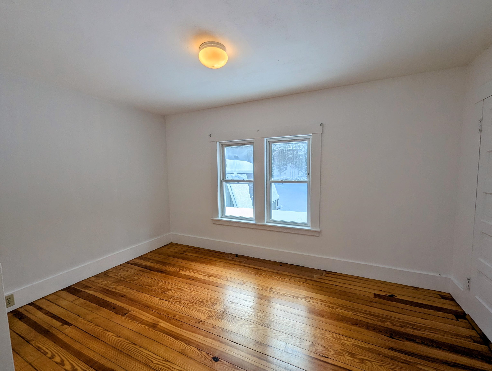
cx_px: 246
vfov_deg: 90.1
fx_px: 185
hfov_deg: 106.1
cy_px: 186
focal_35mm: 13
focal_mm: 1.95
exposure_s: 1/157
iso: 48
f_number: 2.2
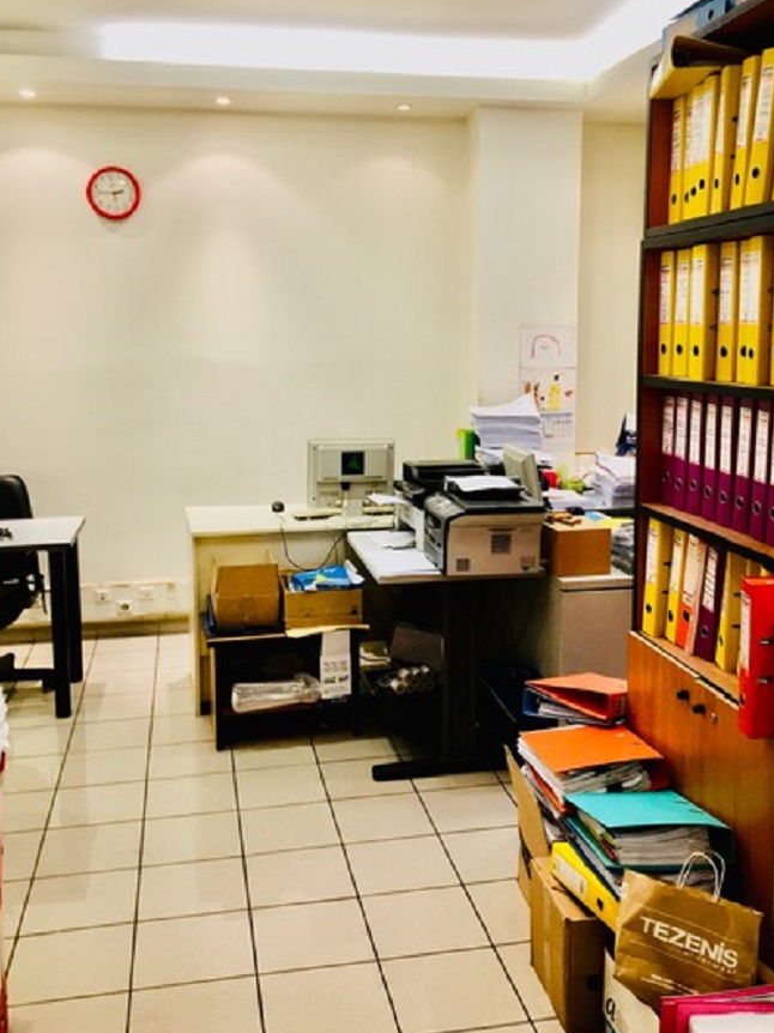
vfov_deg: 52.5
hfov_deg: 40.7
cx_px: 400
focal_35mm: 35
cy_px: 457
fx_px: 1044
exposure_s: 1/33
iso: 64
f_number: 2.2
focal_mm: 4.15
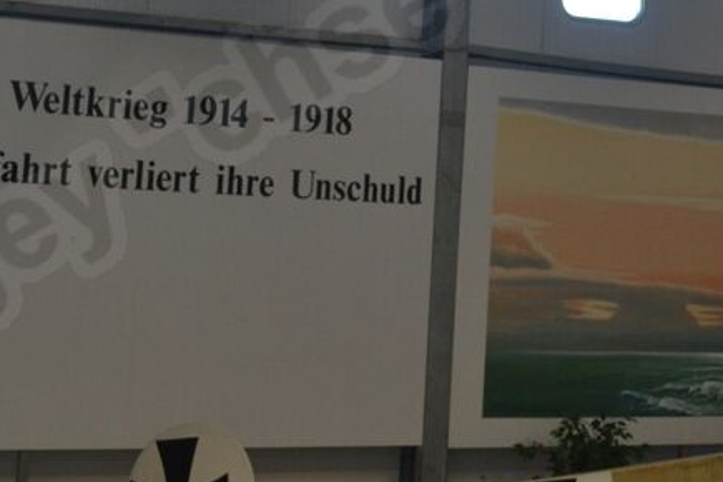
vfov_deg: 13.6
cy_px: -132
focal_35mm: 97
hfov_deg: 20.6
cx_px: 635
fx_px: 1948
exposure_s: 1/80
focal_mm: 22
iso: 400
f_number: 4.5
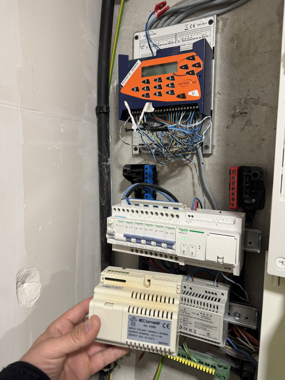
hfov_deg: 56.8
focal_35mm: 24
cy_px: 190
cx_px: 142
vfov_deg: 71.6
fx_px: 263
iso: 250
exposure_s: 1/50
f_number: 1.78
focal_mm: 6.76
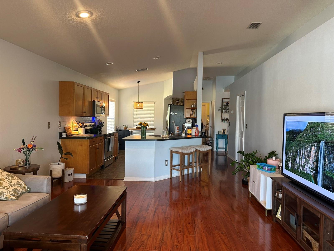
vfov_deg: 56.8
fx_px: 232
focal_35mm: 24
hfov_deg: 71.6
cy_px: 126
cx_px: 167
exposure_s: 1/60
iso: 160
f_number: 1.78
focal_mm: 6.86
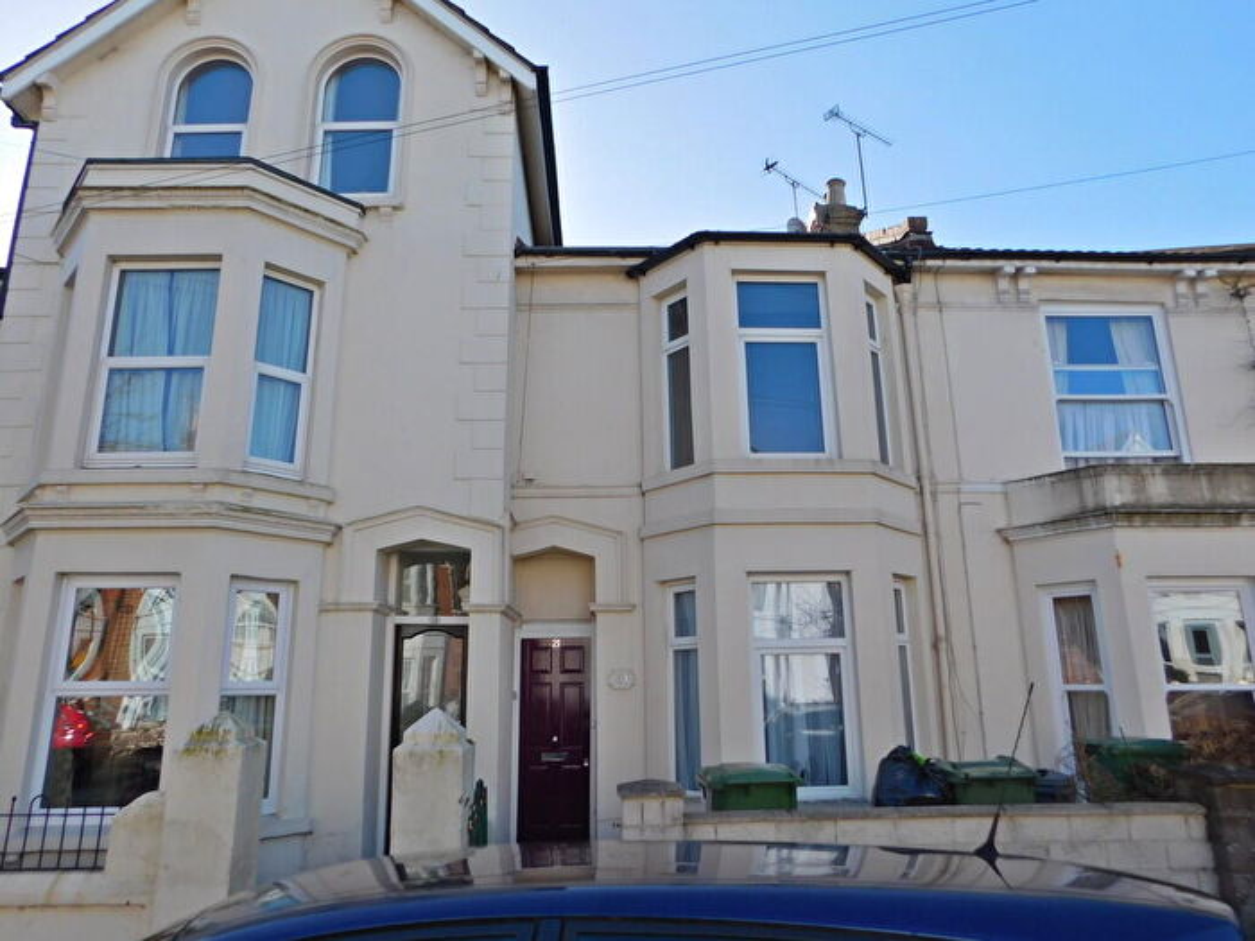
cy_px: 470
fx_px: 834
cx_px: 628
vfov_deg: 58.9
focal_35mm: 23
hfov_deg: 73.9
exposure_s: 1/1250
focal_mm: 4
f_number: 3
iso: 125
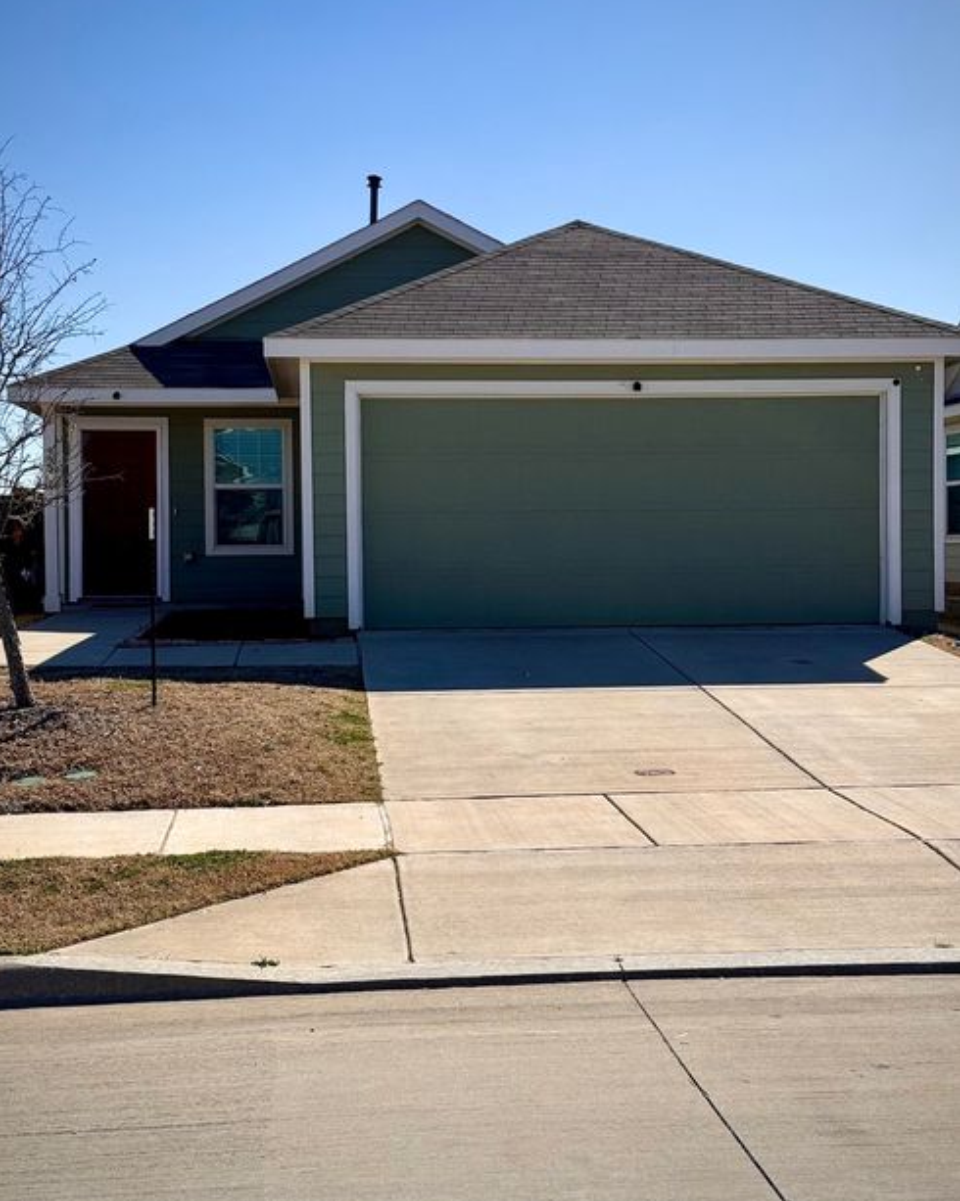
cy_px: 567
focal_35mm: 51
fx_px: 1812
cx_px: 472
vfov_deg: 36.7
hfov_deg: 29.7
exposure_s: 1/9009
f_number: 1.78
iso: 64
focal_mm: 6.76
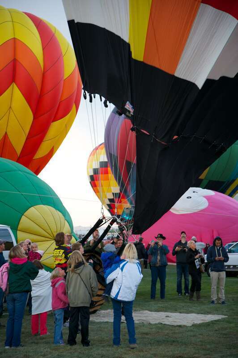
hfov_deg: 16.0
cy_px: 179
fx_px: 844
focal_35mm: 85
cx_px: 119
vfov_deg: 23.9
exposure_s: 1/125
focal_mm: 85
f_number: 4.5
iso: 500
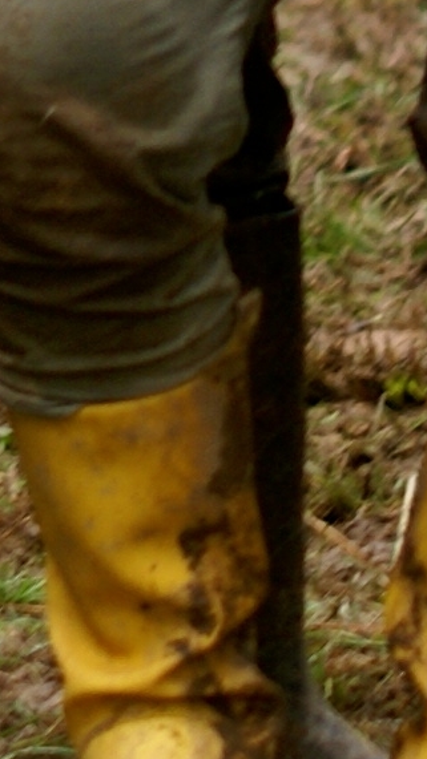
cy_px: -514
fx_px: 10733
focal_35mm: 533
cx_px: -295
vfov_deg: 4.0
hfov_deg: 2.3
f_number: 2.2
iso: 100
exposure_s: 1/100
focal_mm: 50
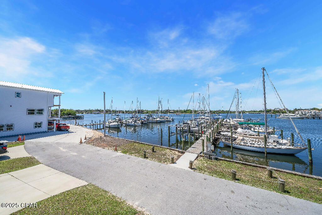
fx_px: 107
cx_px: 161
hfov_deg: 112.6
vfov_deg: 90.0
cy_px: 108
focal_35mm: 12
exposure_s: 1/250
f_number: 10
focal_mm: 12
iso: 100
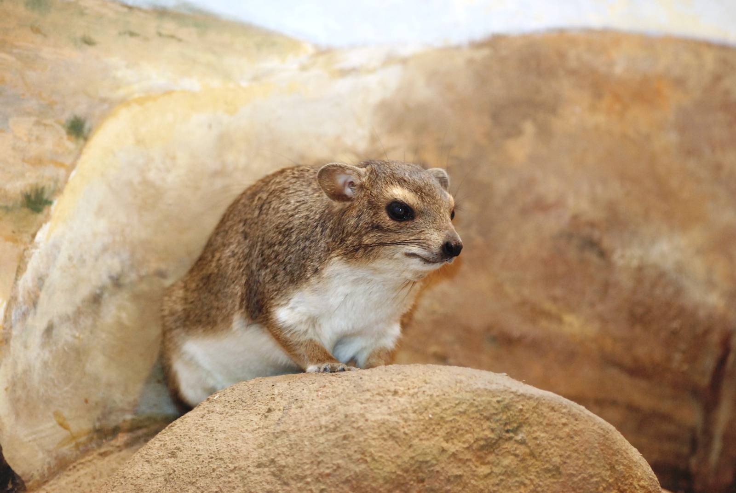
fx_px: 4145
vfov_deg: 6.8
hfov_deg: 10.1
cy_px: 246
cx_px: 368
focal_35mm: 202
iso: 1000
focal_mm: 135
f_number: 5
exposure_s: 1/60
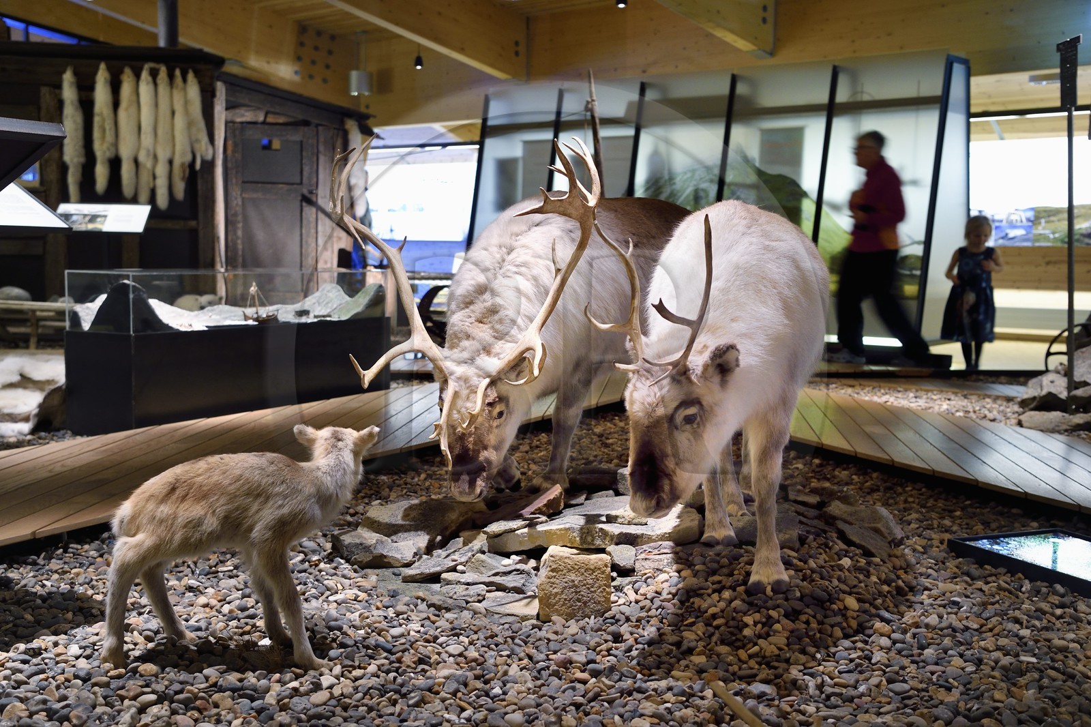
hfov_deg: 46.4
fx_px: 1272
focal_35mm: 42
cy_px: 364
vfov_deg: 31.9
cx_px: 546
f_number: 4.5
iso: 800
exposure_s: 1/10
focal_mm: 42
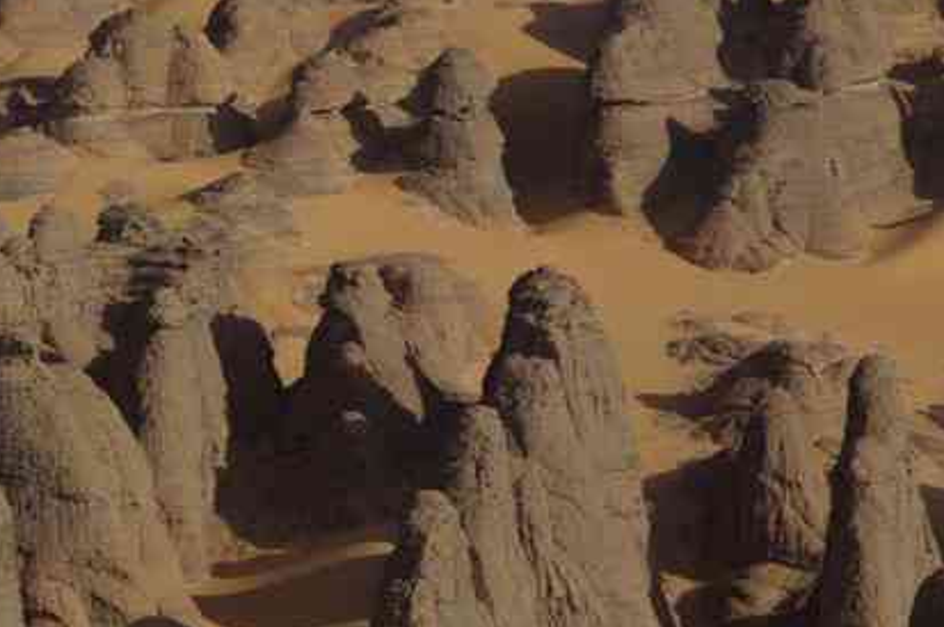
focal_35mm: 336
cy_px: 444
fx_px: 8809
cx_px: 11
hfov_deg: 6.1
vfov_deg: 4.1
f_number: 11
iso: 100
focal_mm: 92.4
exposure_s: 1/180
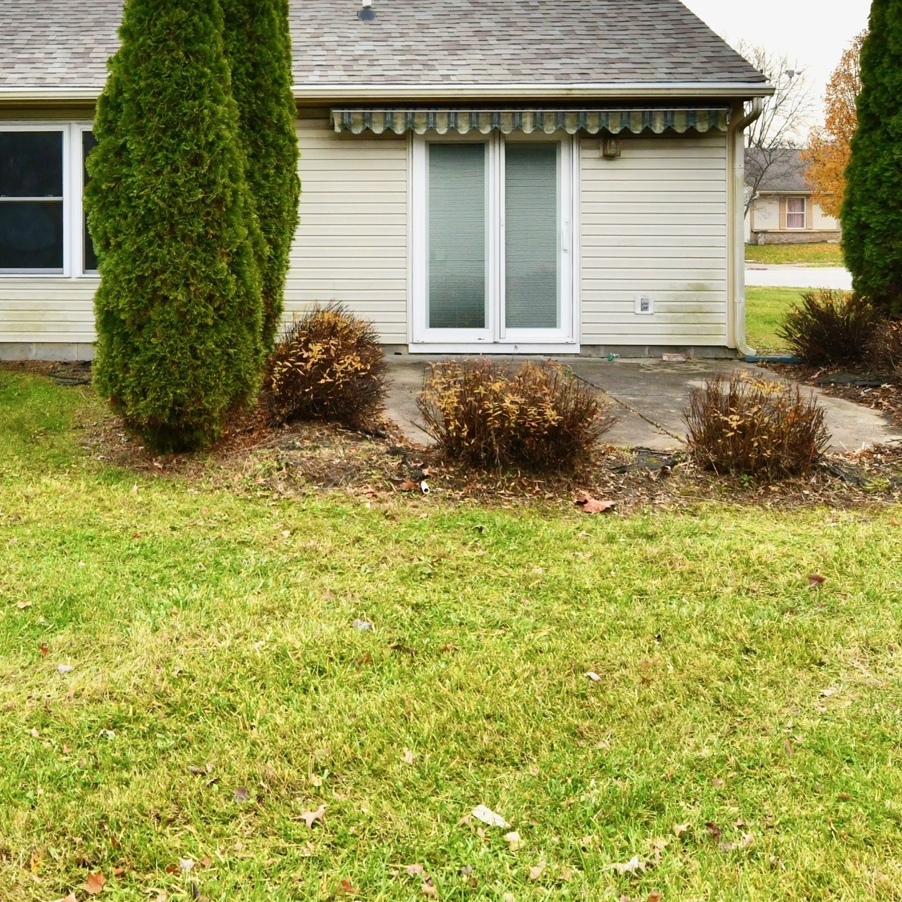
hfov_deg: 51.8
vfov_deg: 52.3
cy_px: 190
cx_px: 171
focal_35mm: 29
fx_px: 855
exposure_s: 1/500
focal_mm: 14
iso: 640
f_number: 11
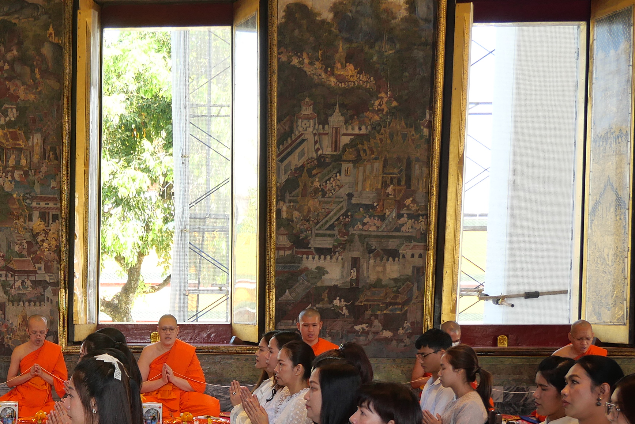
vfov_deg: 21.3
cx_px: 92
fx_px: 1094
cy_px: 413
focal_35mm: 62
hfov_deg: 31.2
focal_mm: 14
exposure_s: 1/30
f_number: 4
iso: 200
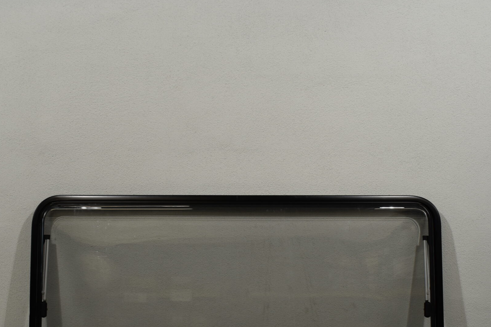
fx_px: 587
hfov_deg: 45.4
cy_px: 232
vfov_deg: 30.8
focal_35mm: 43
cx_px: 236
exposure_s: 1/125
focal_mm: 18
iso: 280
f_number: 5.6
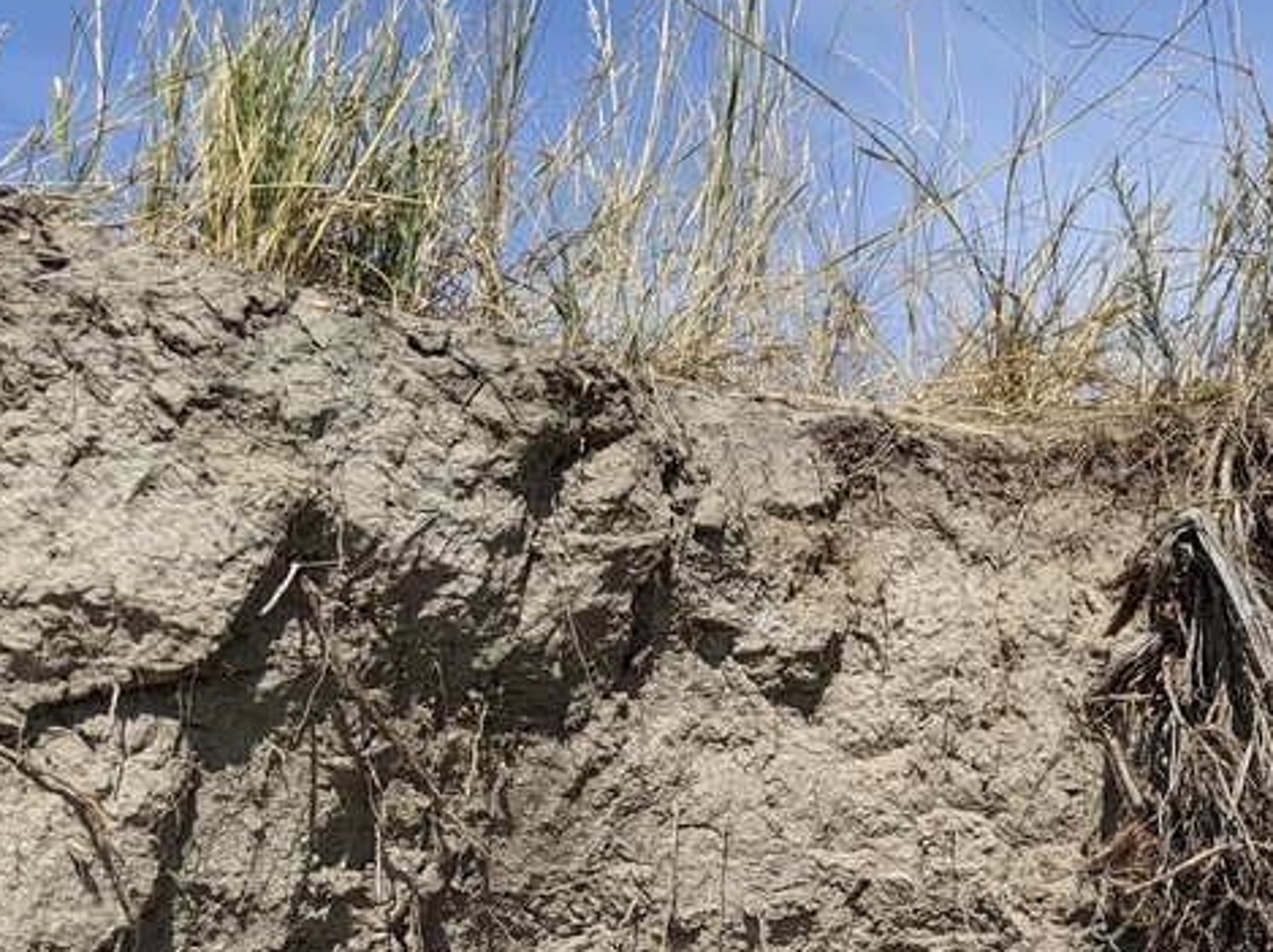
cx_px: 1200
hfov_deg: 30.9
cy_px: 879
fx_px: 2168
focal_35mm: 59
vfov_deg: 24.0
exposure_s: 1/3906
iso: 66
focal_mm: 4.44
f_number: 1.8
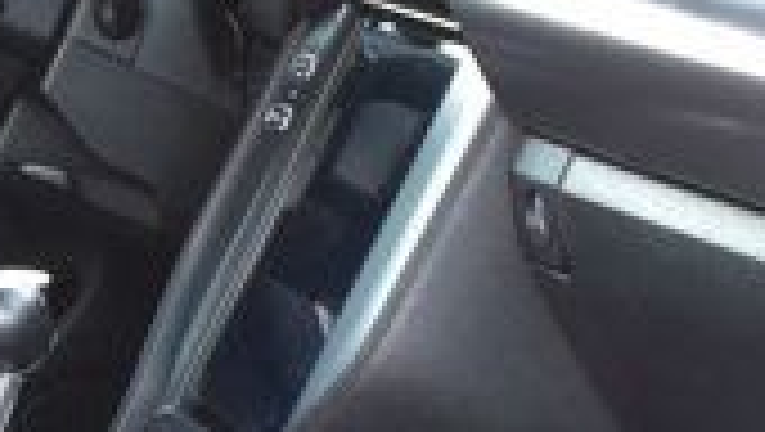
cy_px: 526
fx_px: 4223
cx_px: -360
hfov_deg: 10.0
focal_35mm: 208
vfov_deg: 5.8
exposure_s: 1/20
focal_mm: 22
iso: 400
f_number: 6.3
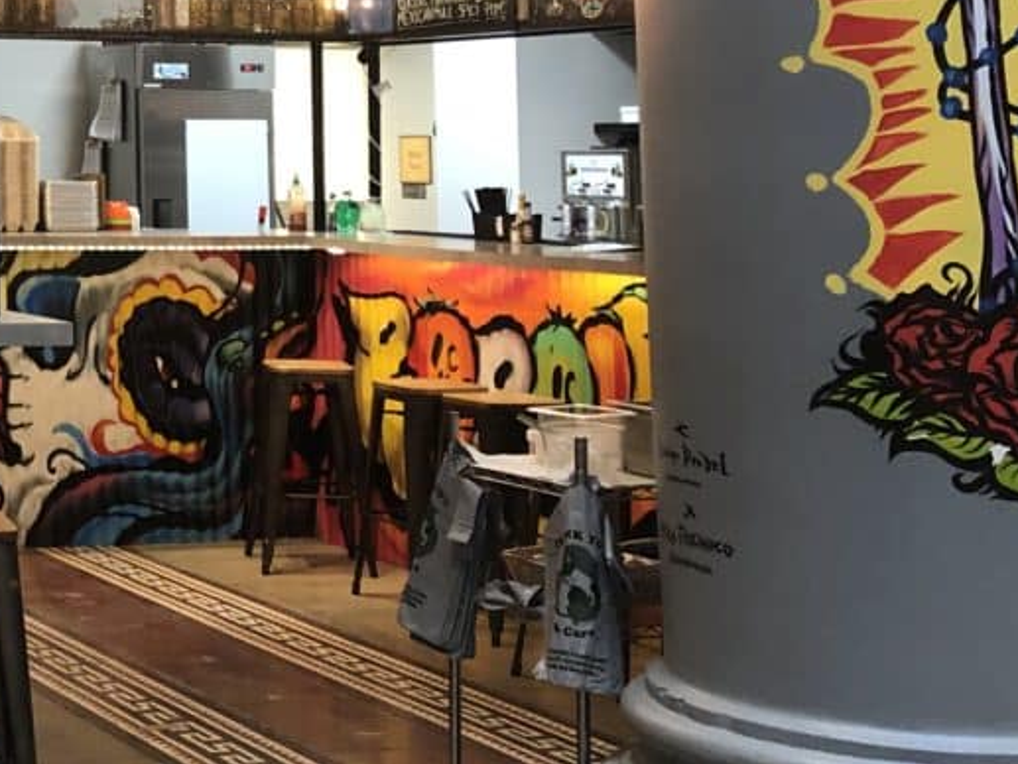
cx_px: -282
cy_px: -61
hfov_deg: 22.5
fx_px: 2294
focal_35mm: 78
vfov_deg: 18.3
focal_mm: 3.99
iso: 64
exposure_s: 1/15
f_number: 1.8
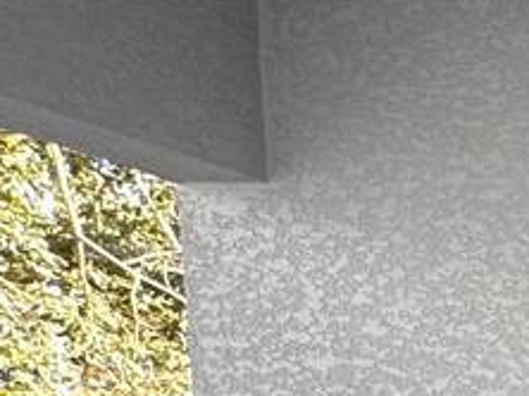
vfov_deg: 14.5
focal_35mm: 91
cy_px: 682
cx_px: 1532
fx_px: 1389
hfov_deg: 12.0
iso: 40
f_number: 2.2
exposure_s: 1/156
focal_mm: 2.22
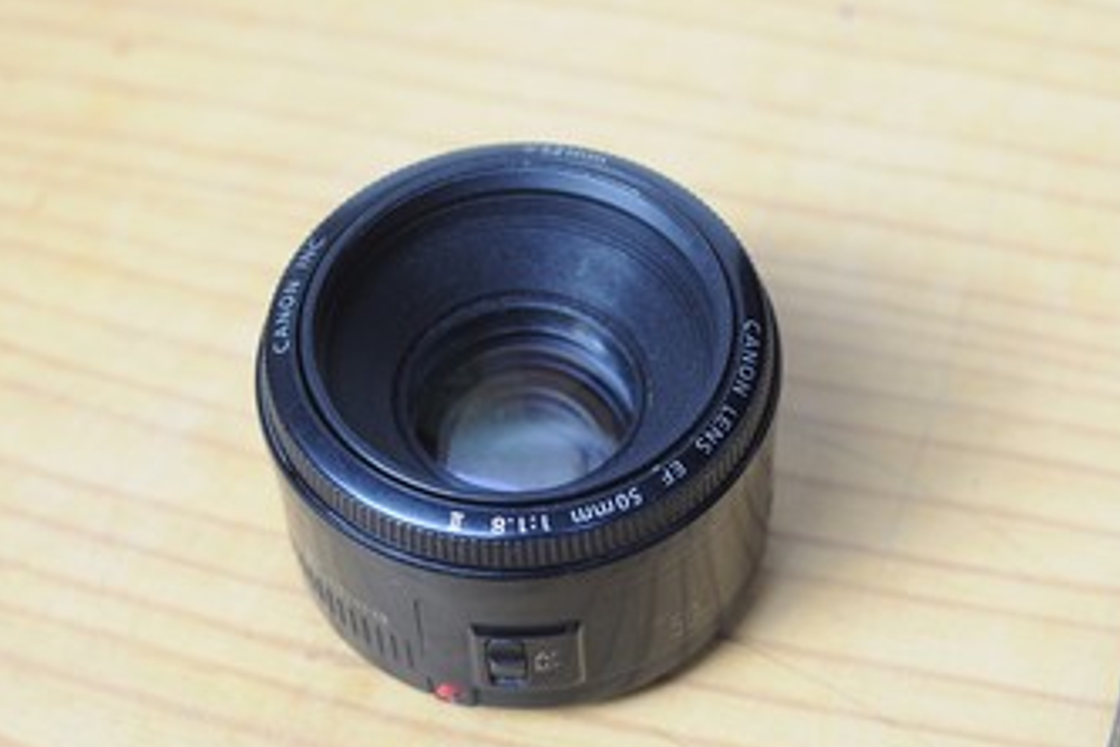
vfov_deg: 15.2
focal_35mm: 90
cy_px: 441
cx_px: 639
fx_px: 2800
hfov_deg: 22.6
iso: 640
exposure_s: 1/125
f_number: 5.6
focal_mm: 50
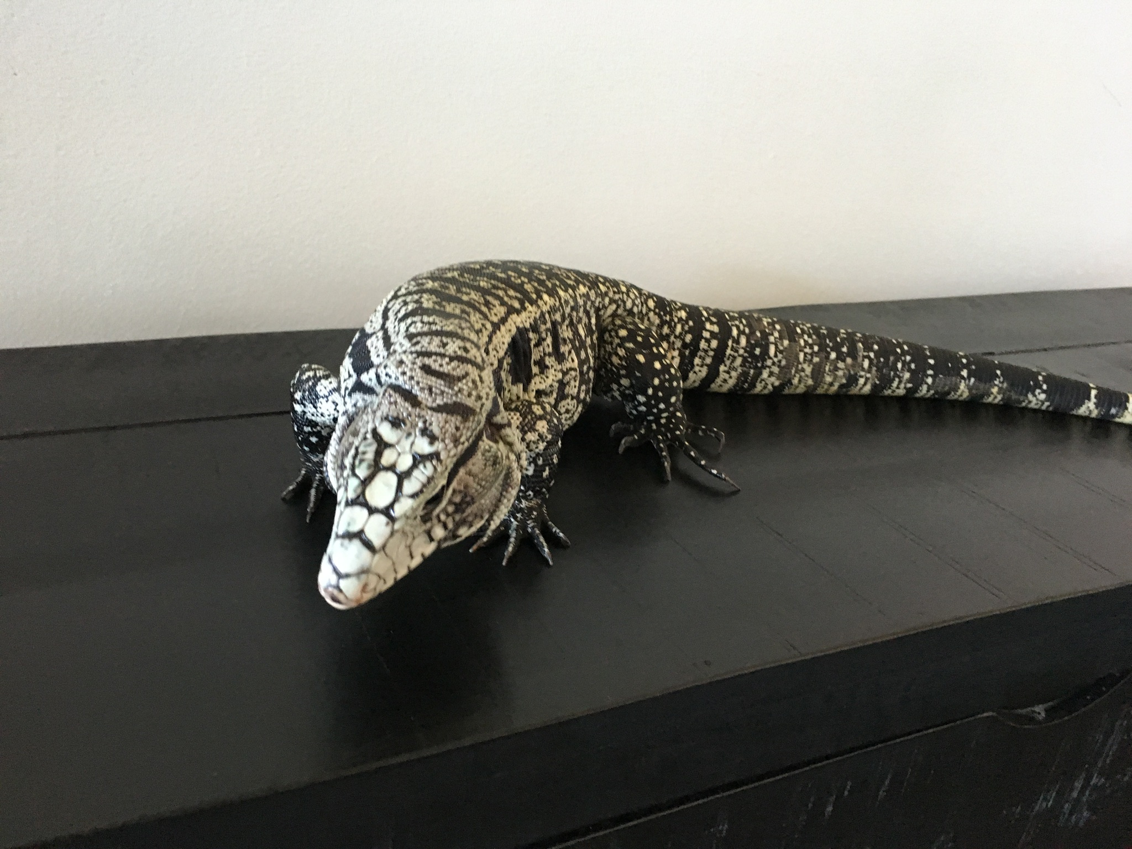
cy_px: 424
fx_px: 948
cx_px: 566
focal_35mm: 29
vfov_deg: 48.2
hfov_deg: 61.7
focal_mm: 4.15
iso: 200
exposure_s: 1/25
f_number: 2.2
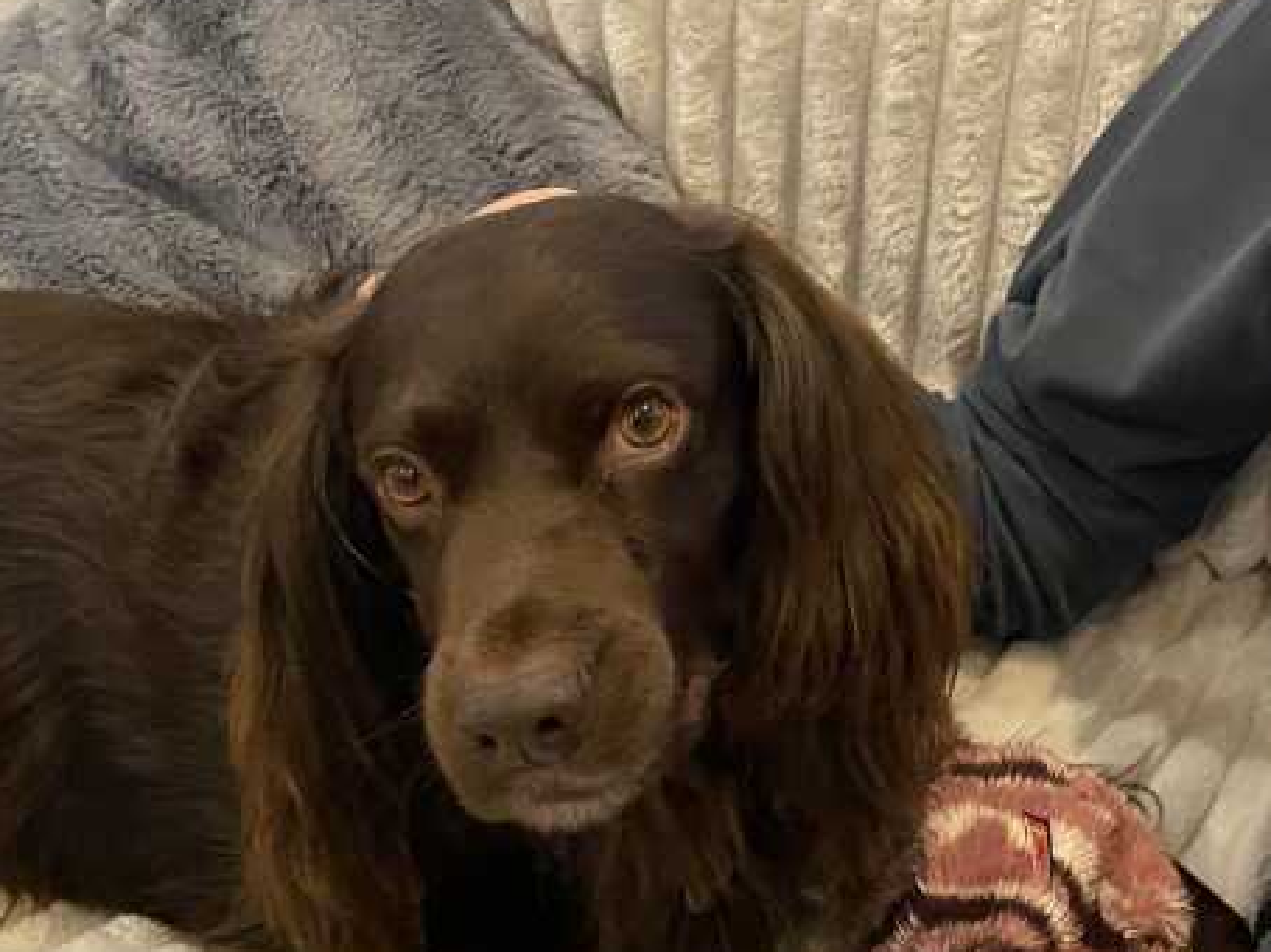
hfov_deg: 29.2
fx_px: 2312
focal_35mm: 63
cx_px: 1198
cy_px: 127
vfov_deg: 22.8
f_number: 1.8
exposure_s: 1/60
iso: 500
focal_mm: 4.25
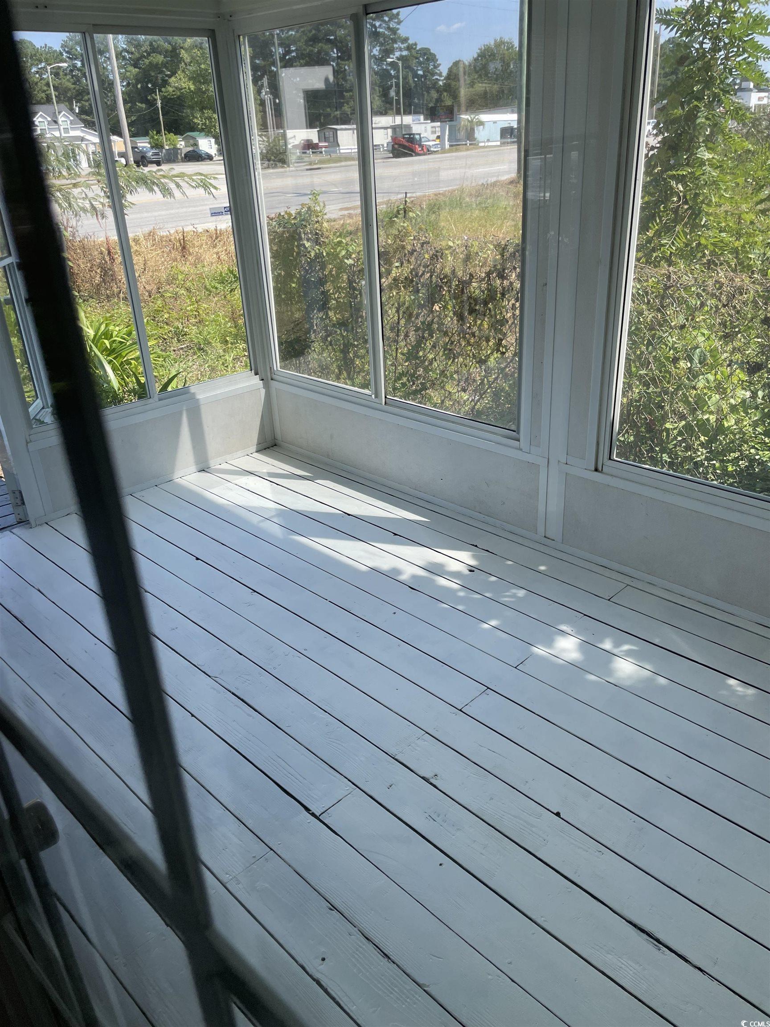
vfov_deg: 67.3
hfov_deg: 53.1
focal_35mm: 26
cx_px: 385
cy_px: 514
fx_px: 771
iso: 32
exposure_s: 1/626
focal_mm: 4.2
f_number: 1.6
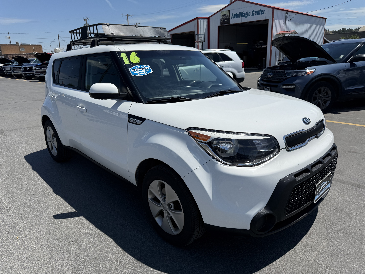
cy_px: 137
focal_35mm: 24
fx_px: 253
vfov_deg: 56.8
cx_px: 182
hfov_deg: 71.6
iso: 80
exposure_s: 1/8130
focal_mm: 6.76
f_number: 1.78
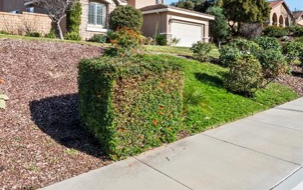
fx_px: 248
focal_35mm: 30
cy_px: 75
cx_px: 121
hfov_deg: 62.3
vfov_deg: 41.6
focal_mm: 14
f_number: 13
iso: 125
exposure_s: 1/20
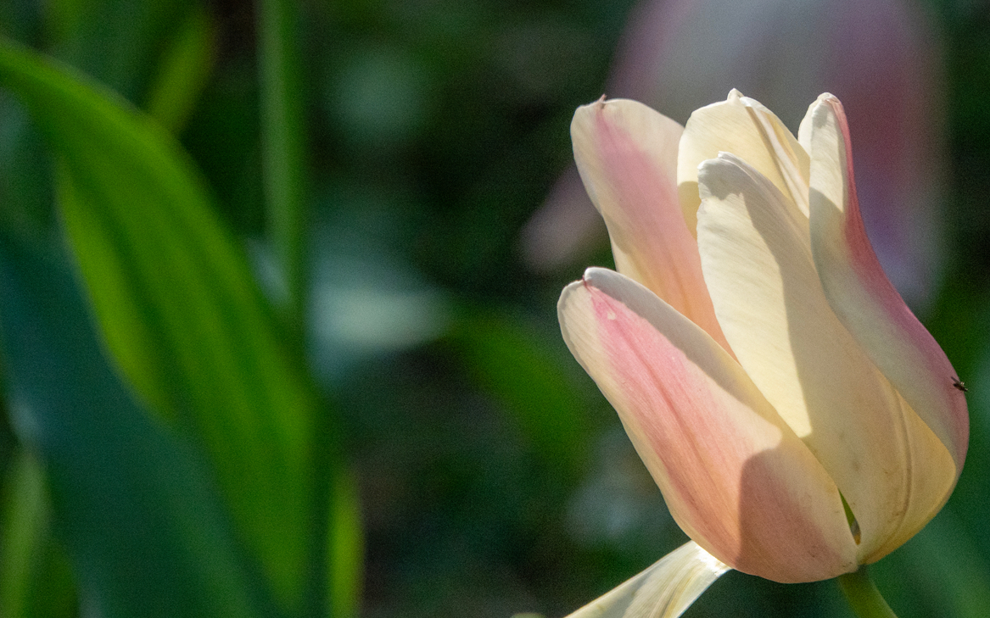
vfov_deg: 1.8
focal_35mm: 720
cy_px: 383
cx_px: 758
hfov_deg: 2.9
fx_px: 19423
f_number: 4
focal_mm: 167.98
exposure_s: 1/4000
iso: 400
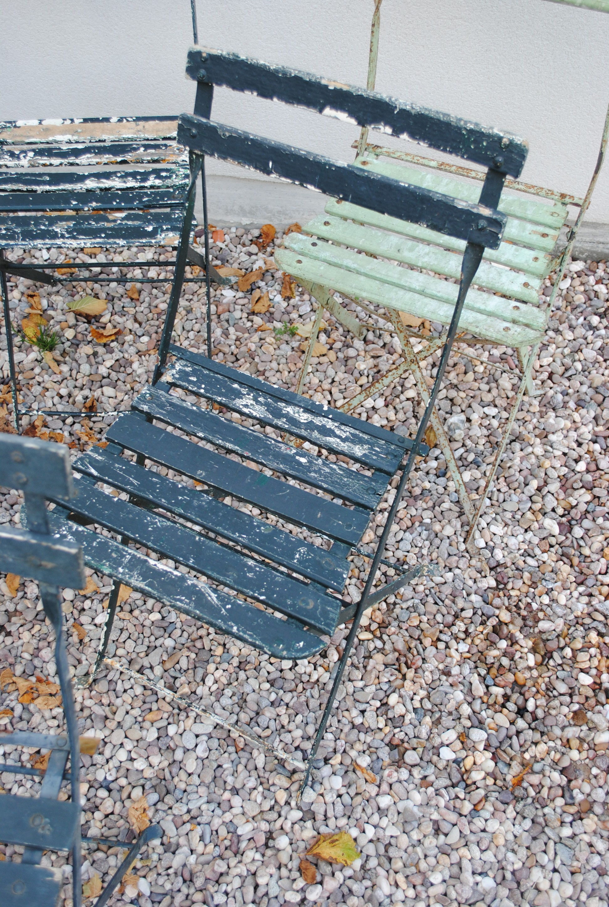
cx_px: 304
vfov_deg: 53.0
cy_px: 454
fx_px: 909
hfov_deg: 37.0
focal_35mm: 36
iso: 200
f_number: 5
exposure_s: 1/100
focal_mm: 24
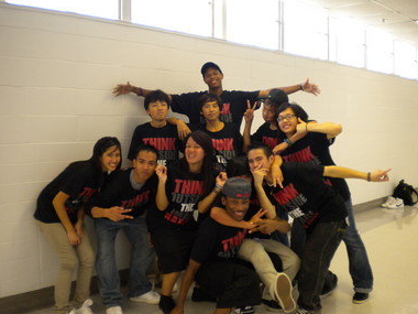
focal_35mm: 36
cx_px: 212
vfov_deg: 39.7
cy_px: 159
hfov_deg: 51.4
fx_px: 435
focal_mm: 6.3
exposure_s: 1/80
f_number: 3.1
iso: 324
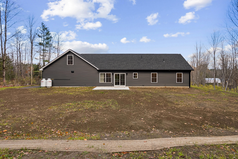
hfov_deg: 84.0
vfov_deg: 62.0
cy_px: 80
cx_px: 119
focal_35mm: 20
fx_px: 132
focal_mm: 20
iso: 320
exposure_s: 1/800
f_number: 4
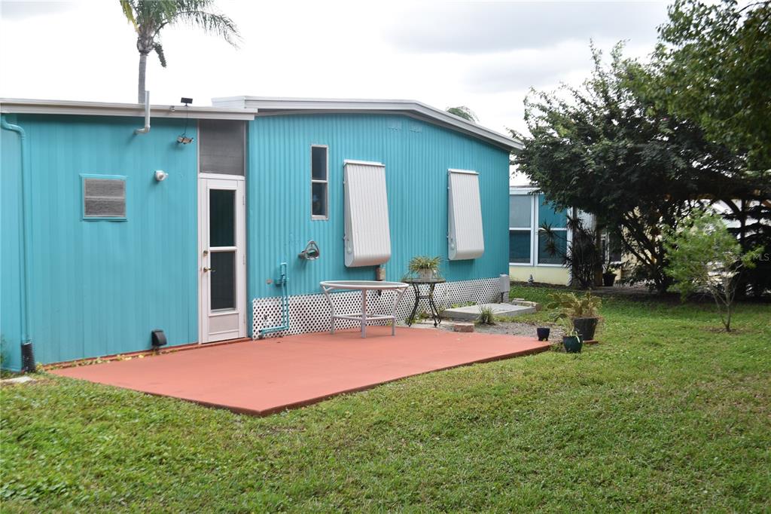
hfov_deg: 45.0
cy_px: 257
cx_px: 386
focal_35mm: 44
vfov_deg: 30.8
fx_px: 931
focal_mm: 29
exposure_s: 1/250
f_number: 8
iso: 220
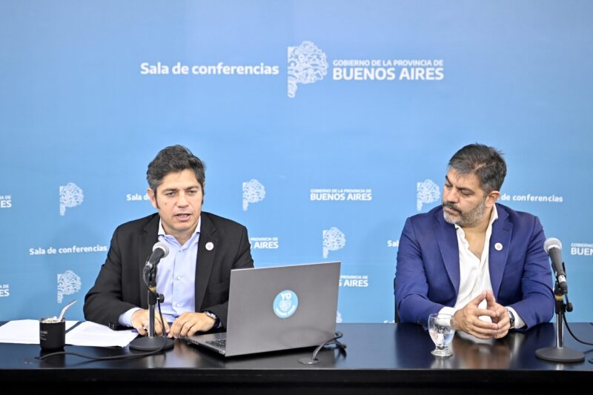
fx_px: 955
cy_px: 198
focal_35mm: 58
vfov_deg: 23.4
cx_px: 296
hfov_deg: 34.5
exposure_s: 1/400
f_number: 3.2
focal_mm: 58
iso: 4000
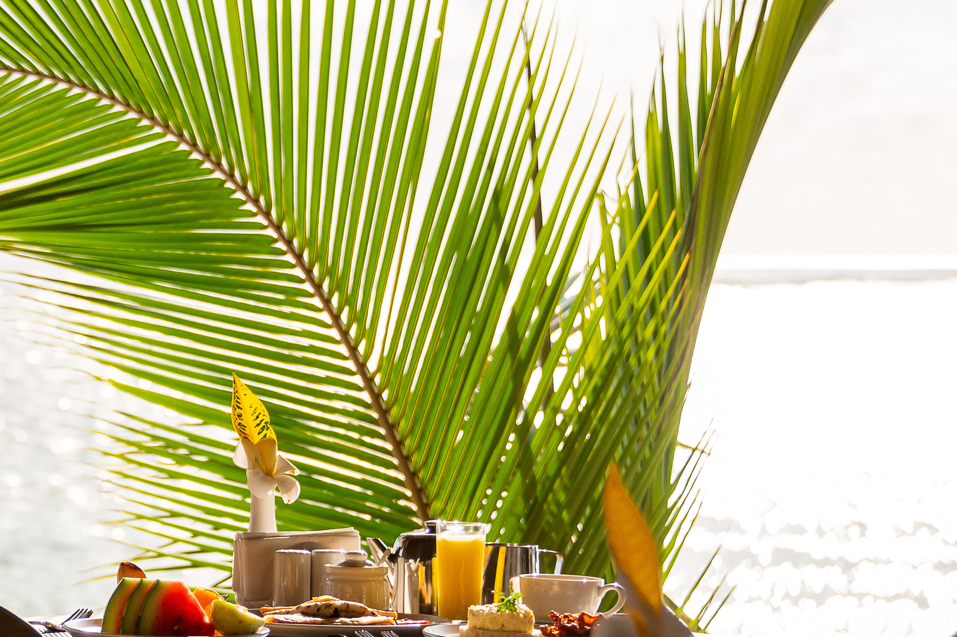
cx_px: -47
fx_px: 4888
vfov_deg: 7.5
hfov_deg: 11.1
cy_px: 397
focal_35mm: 184
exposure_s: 1/5000
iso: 640
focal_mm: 78
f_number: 5
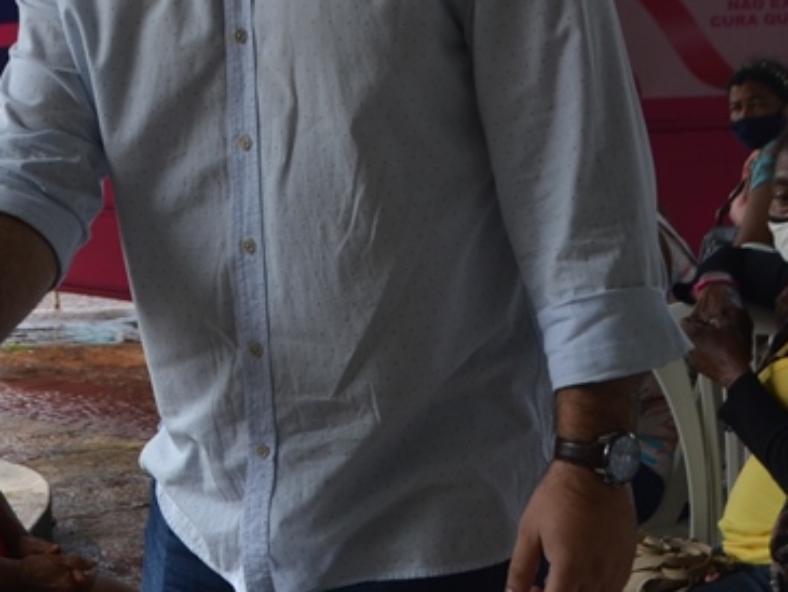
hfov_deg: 19.5
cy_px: 107
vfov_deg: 15.1
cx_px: -41
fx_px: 2209
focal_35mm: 97
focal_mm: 24
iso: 100
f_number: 6.3
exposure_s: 1/200
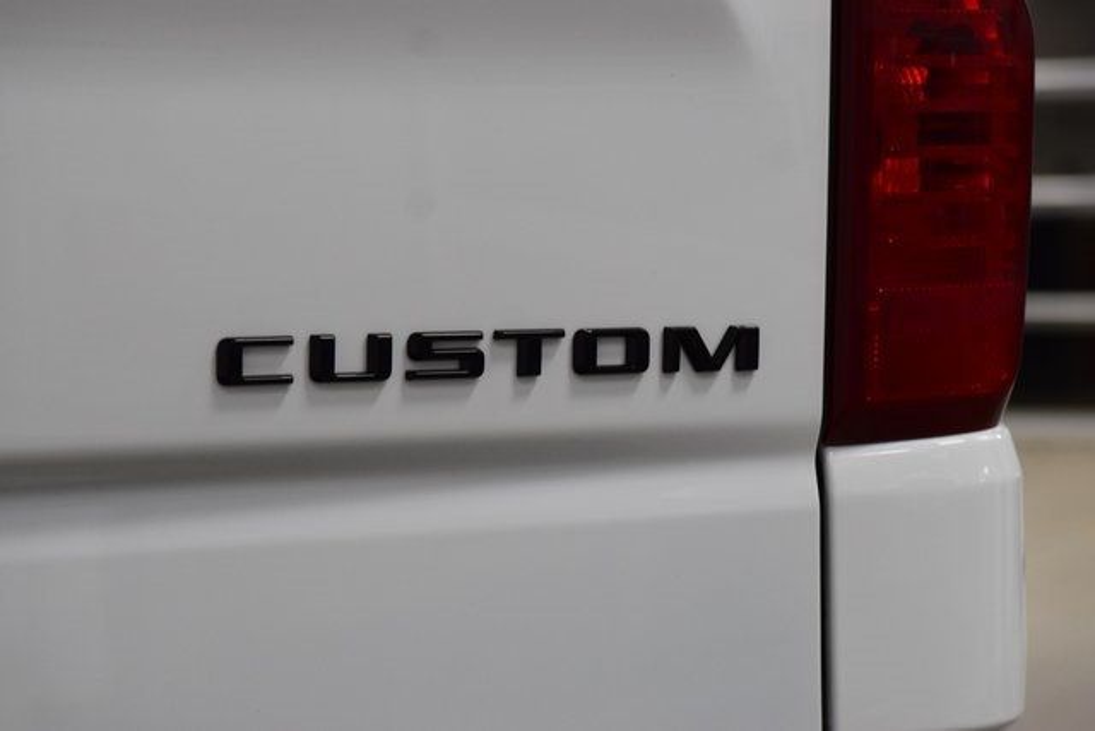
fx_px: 3194
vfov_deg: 13.0
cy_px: 366
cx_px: 548
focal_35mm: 105
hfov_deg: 19.5
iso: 1600
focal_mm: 70
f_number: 5
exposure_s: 1/125
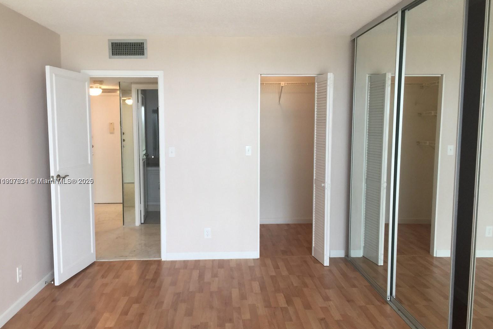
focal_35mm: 31
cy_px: 182
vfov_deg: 42.3
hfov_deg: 60.3
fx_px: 424
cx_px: 245
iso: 40
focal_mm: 4.15
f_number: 2.2
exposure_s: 1/40
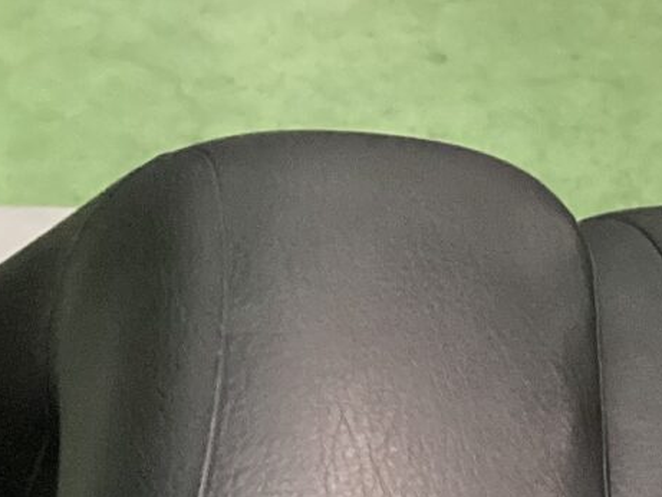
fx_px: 2468
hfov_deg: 14.6
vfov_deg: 11.0
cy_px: 756
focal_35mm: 129
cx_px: 854
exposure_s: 1/60
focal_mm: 3.3
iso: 125
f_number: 2.4
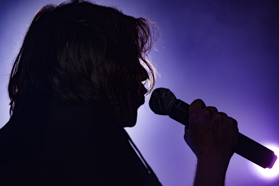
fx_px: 1278
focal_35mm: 165
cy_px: 93
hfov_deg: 12.5
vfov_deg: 8.3
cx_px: 140
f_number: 4
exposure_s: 1/640
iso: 4000
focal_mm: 165
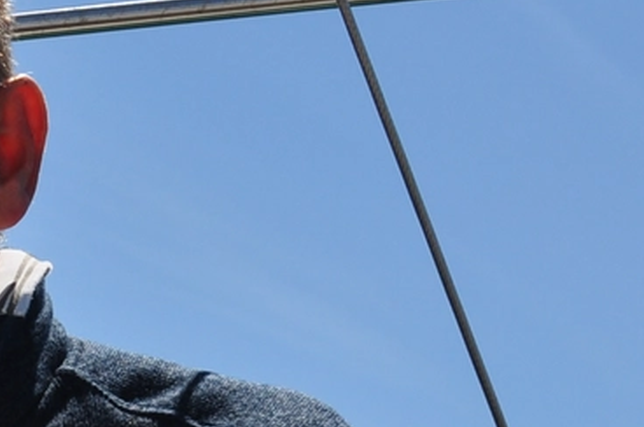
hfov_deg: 7.9
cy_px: 427
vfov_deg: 5.3
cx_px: -206
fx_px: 4589
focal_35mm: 257
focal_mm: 42
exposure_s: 1/400
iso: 200
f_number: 11
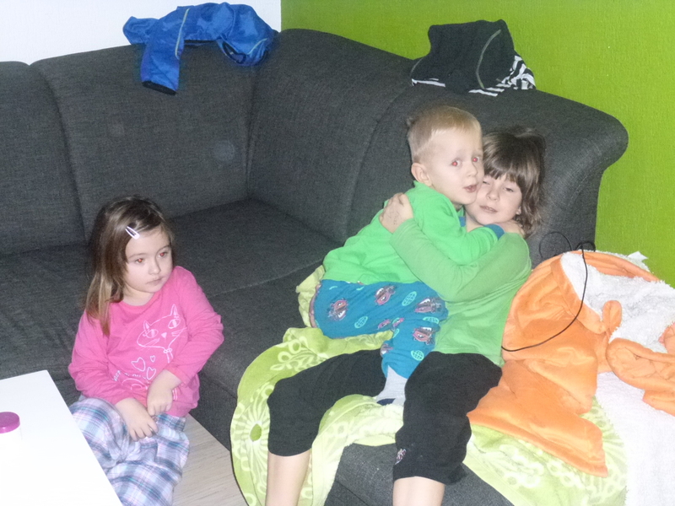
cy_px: 253
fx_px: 1014
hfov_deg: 36.8
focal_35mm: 52
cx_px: 338
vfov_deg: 28.0
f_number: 4.1
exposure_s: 1/60
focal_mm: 9.2
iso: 1250
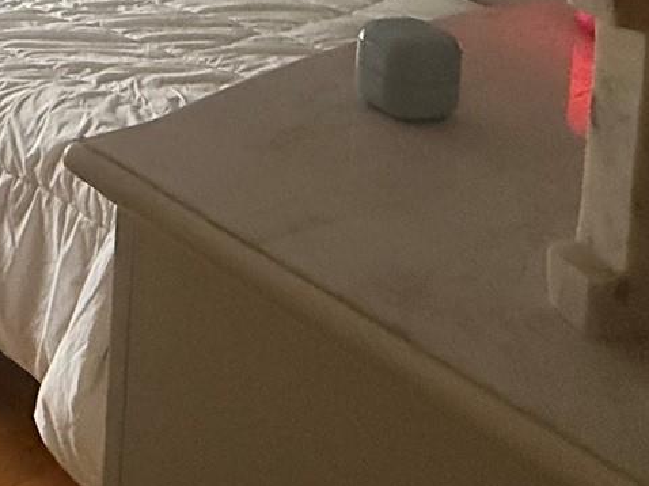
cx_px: -99
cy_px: -267
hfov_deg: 28.6
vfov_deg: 20.4
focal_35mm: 60
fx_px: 1124
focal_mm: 2.22
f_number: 2.2
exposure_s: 1/120
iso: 400
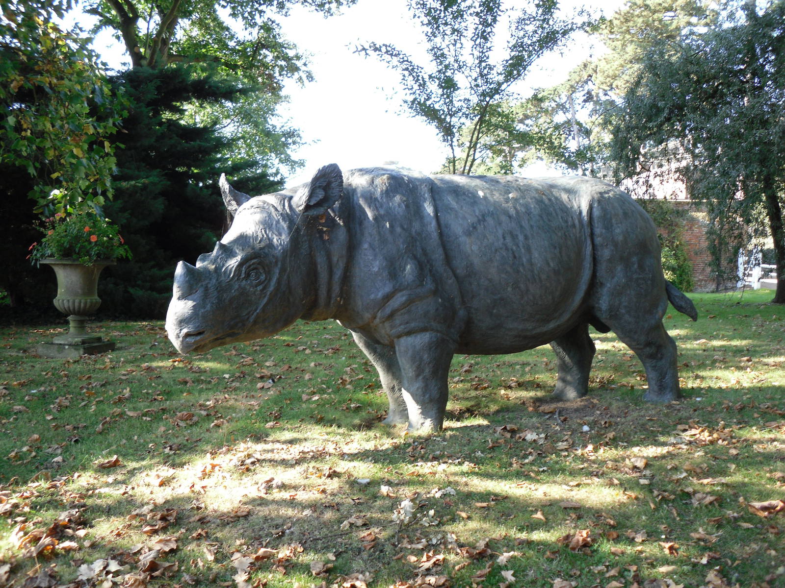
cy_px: 294
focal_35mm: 35
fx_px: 794
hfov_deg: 52.6
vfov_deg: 40.7
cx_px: 392
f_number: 3
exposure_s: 1/90
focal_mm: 6.3
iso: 100
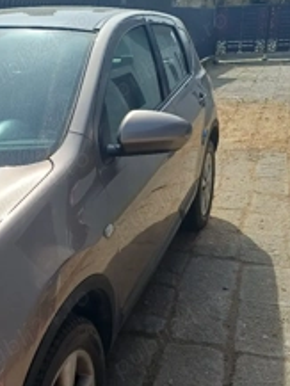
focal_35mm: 46
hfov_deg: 30.9
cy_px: 215
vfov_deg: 41.2
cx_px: 68
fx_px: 513
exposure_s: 1/1250
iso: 50
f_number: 1.8
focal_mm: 4.65
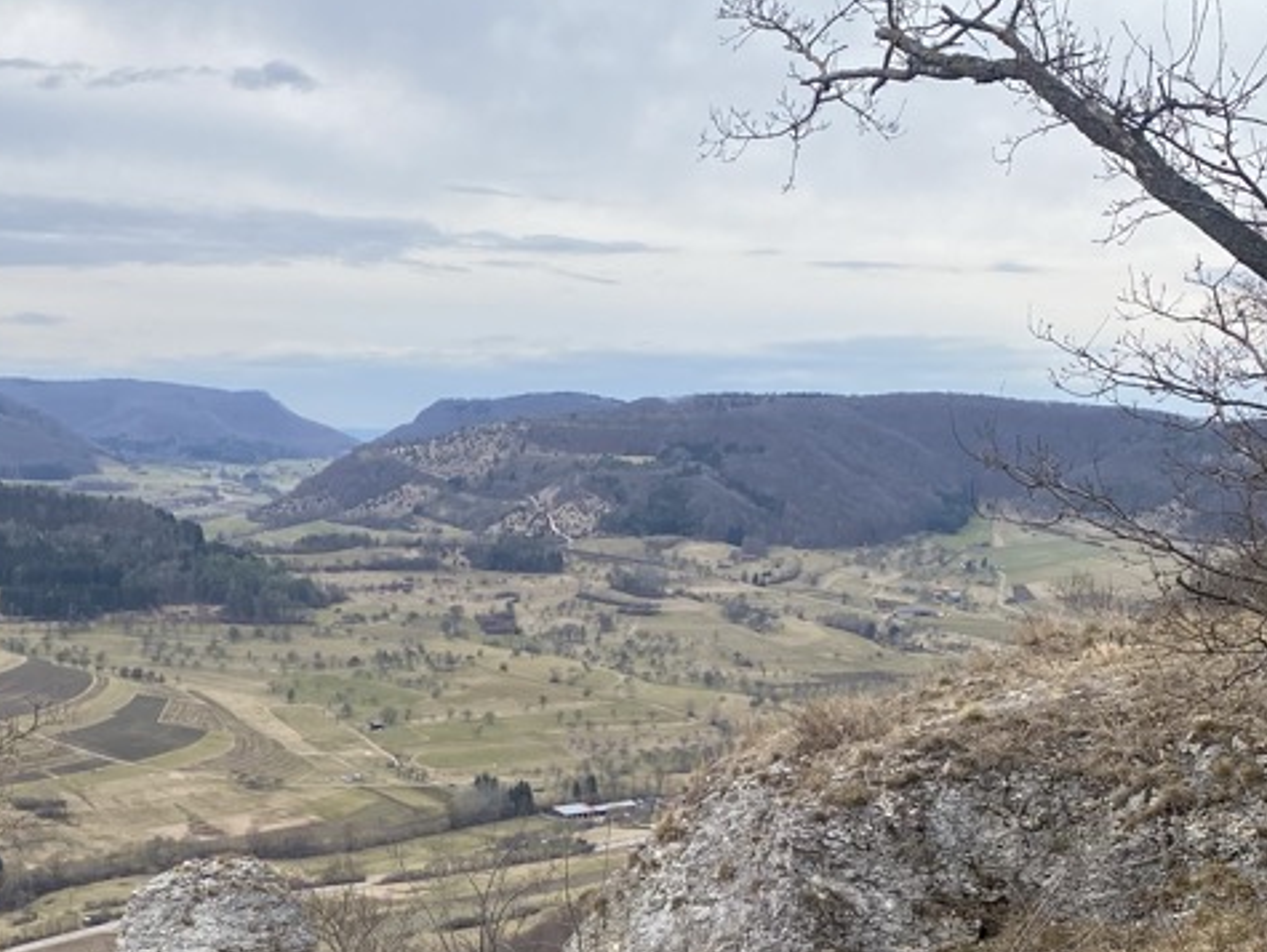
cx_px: 301
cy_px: 816
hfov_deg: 33.6
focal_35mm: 56
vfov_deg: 25.5
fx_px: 2051
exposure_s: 1/890
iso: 32
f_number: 1.8
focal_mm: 4.25
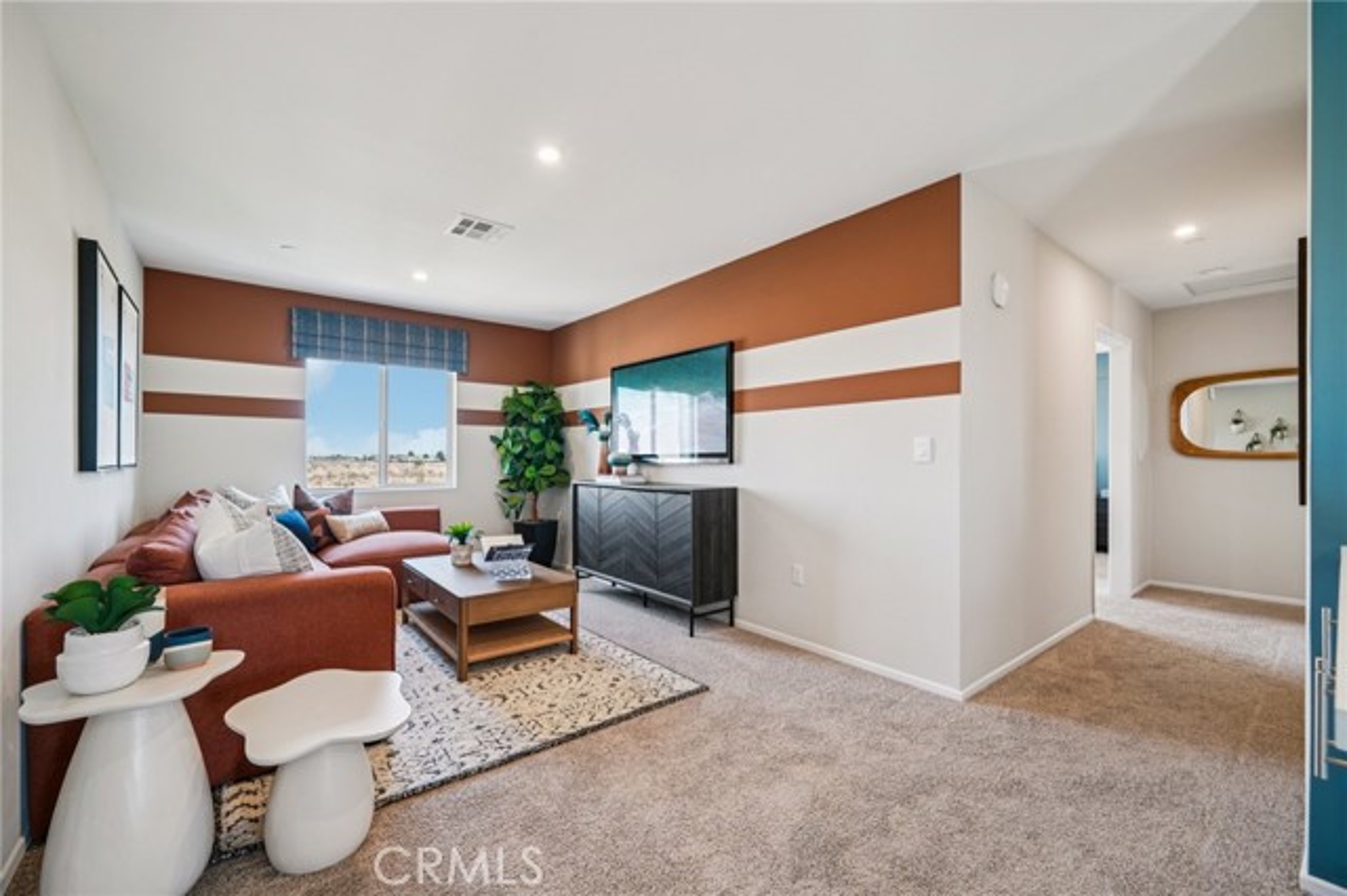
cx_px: 674
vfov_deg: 81.1
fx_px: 524
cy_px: 448
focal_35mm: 14
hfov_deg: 104.3
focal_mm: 14
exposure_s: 1/15
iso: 400
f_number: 8
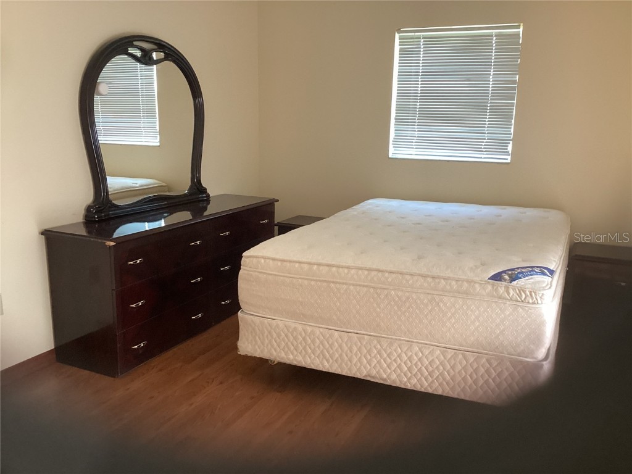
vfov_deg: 45.4
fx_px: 566
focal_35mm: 31
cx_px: 316
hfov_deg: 58.4
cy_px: 237
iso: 200
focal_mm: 3.3
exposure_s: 1/60
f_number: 2.4
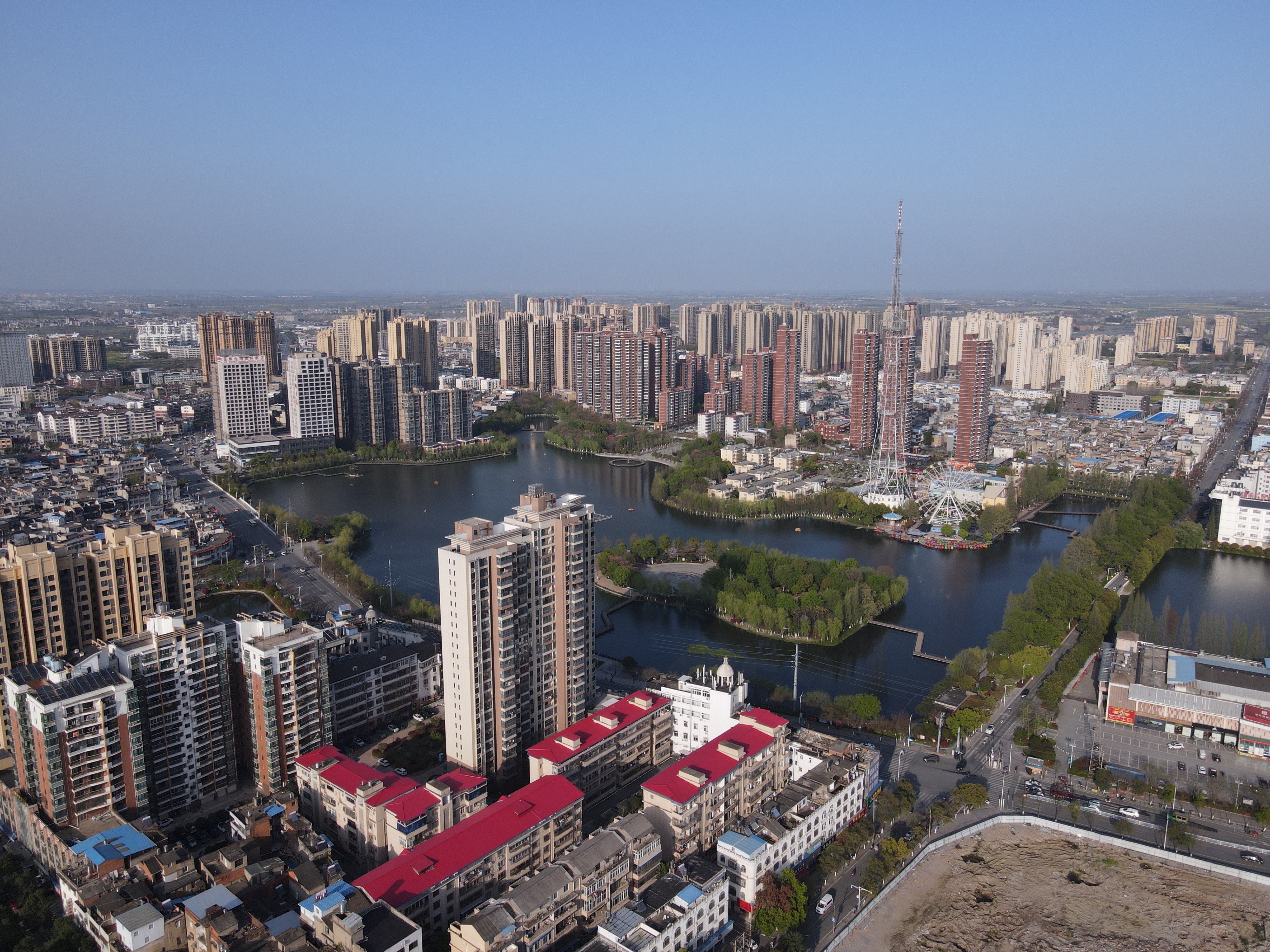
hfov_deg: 71.6
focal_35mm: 24
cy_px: 476
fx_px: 881
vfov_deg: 56.8
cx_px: 635
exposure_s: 1/100
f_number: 2.8
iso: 200
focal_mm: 4.5
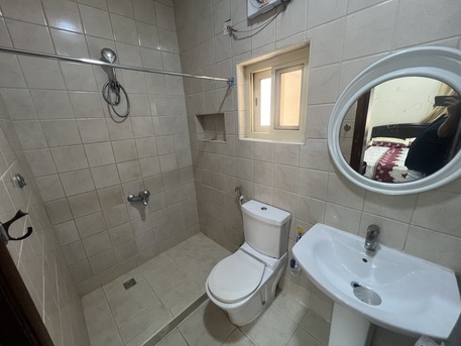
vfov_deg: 89.9
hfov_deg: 106.2
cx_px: 230
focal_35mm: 13
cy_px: 173
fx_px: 173
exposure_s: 1/50
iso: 320
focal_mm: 1.57
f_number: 1.8
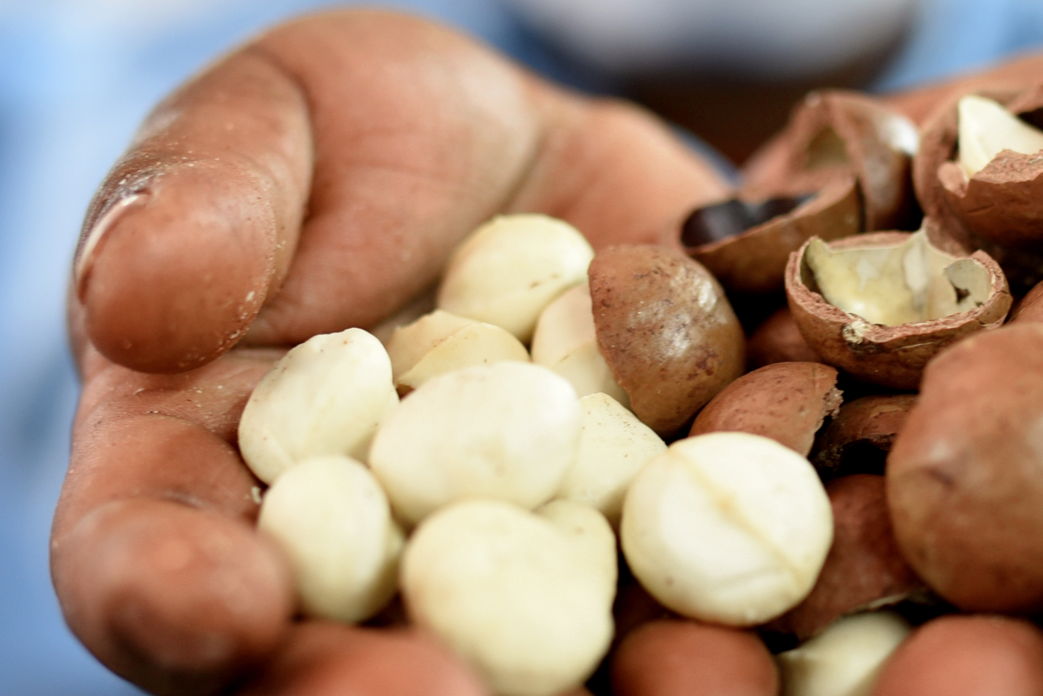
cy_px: 334
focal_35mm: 104
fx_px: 3014
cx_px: 712
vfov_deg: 13.2
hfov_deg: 19.6
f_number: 2.2
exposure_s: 1/40
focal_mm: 35
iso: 320
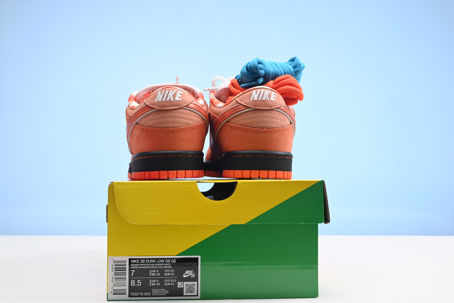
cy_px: 152
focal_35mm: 41
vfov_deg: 32.7
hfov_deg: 47.4
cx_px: 227
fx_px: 517
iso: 100
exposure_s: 1/2
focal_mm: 41
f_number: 16
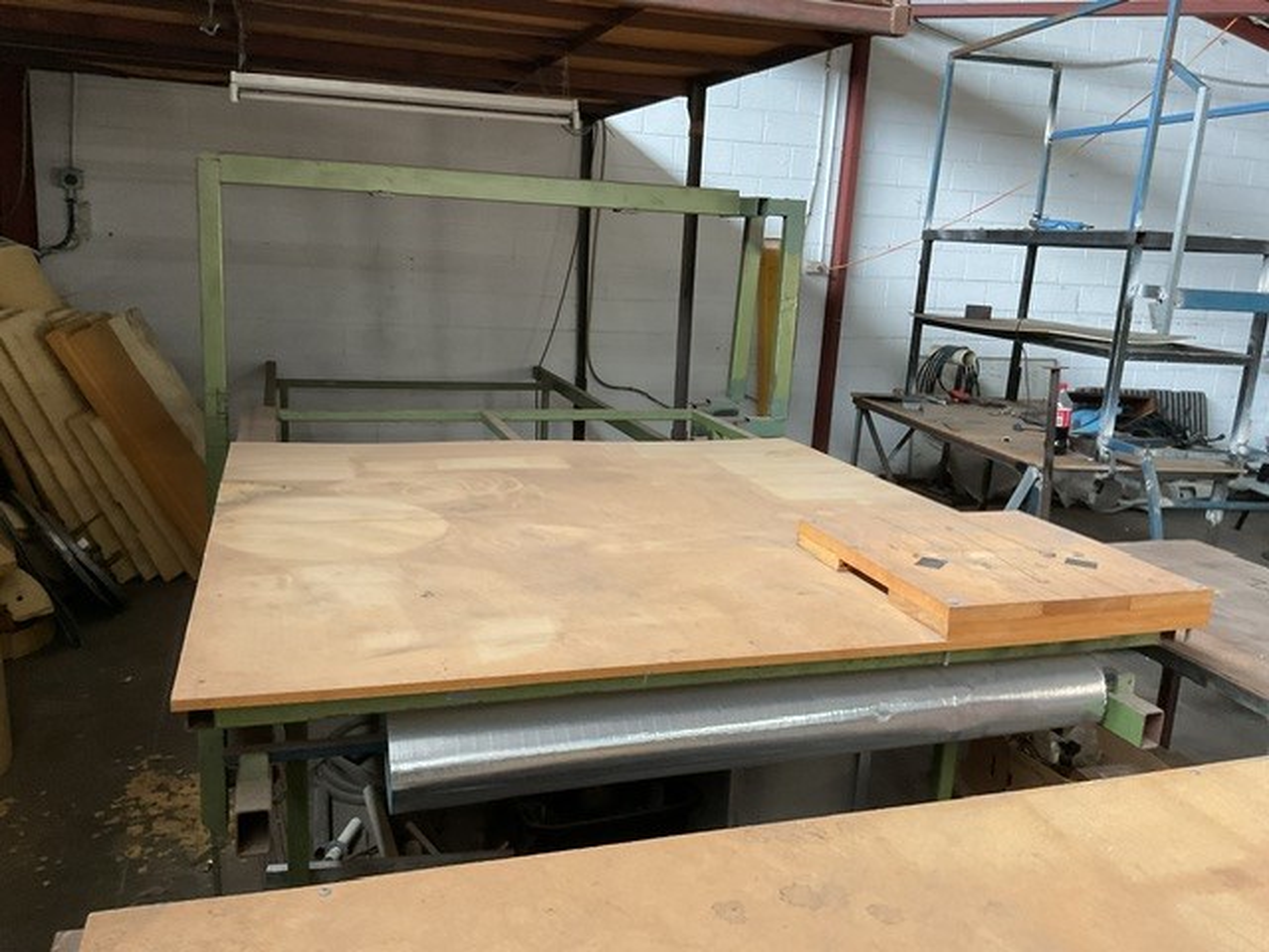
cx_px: 634
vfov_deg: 48.2
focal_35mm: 29
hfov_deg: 61.7
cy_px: 476
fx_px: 1063
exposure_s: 1/50
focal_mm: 3
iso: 160
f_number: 1.8
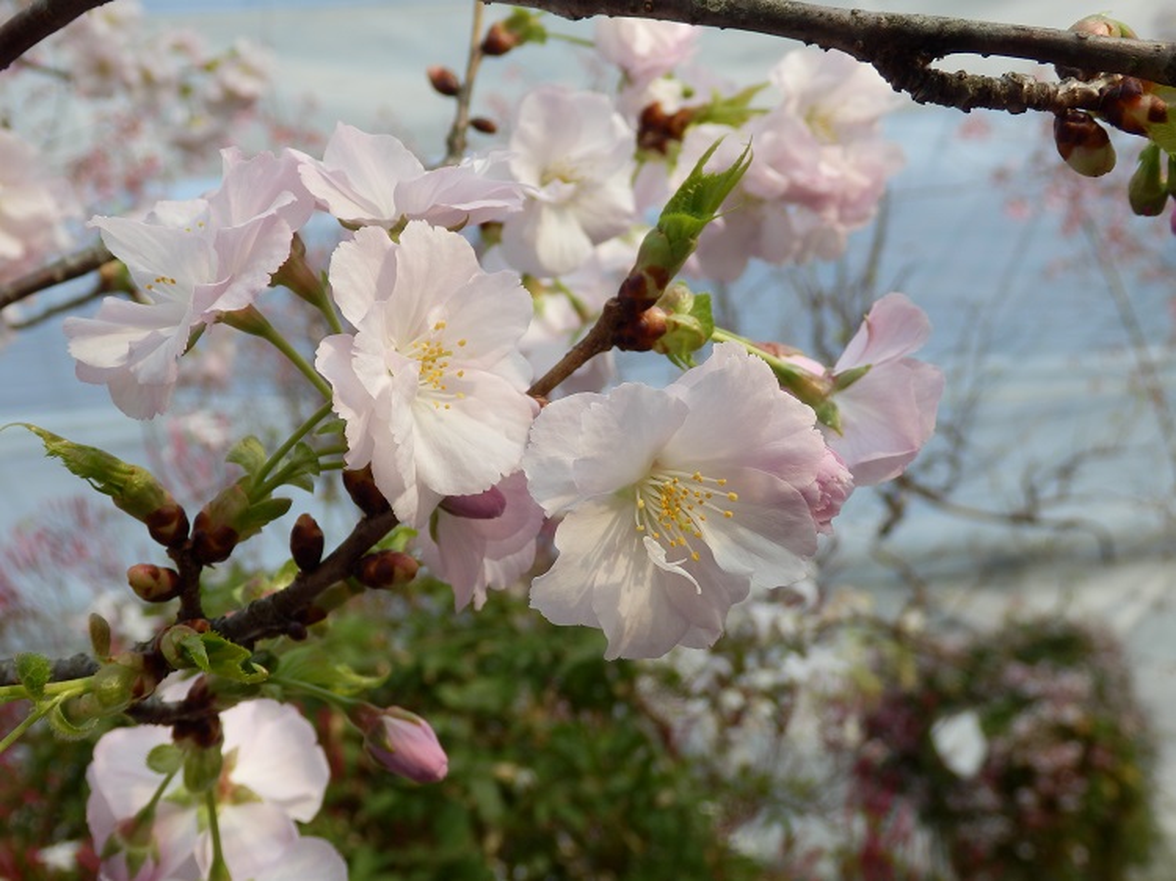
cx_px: 588
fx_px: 1528
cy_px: 440
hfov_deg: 42.1
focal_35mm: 45
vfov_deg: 32.2
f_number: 3.8
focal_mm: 8
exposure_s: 1/400
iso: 80
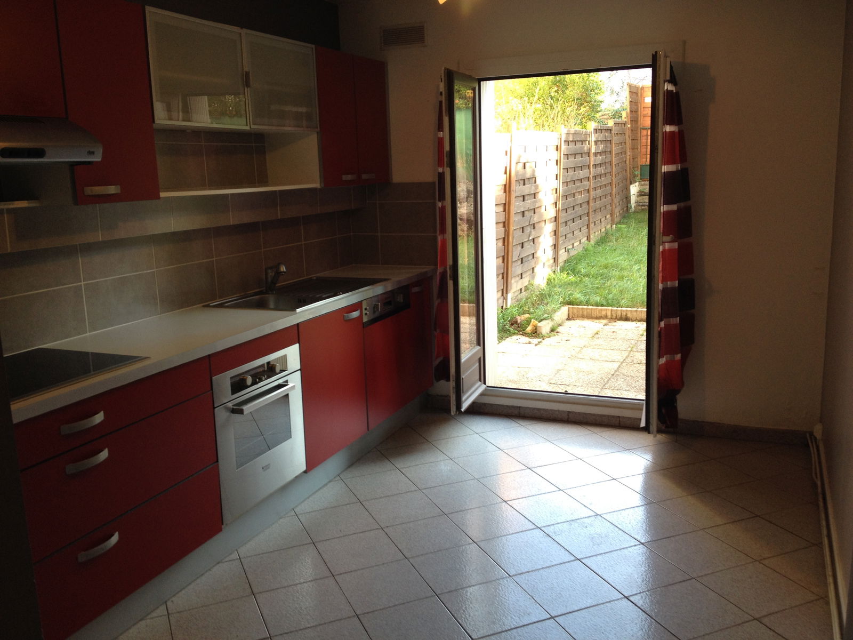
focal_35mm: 35
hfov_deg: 52.6
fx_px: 862
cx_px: 426
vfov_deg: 40.7
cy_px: 320
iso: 64
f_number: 2.4
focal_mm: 4.28
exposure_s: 1/40
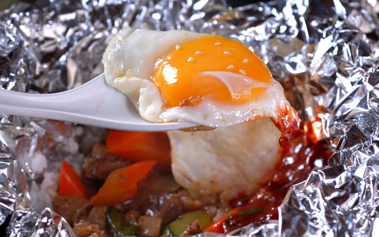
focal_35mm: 93
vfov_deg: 14.1
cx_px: 189
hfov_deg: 22.3
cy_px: 128
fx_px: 961
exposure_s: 1/200
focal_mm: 60
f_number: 6.3
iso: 100
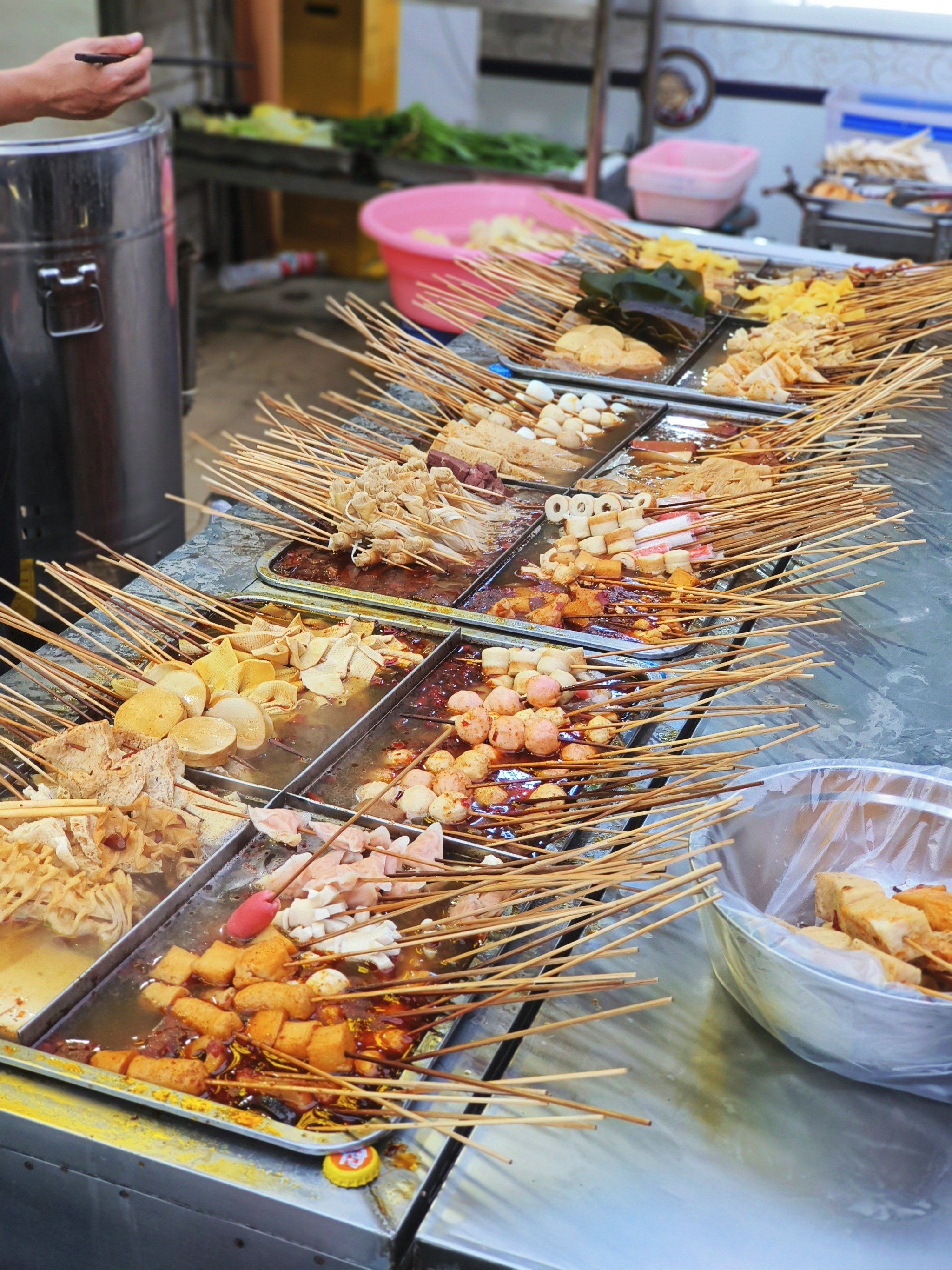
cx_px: 476
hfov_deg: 29.7
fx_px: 1797
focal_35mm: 49
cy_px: 635
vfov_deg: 38.9
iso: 226
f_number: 2
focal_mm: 6.7
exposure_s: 1/100
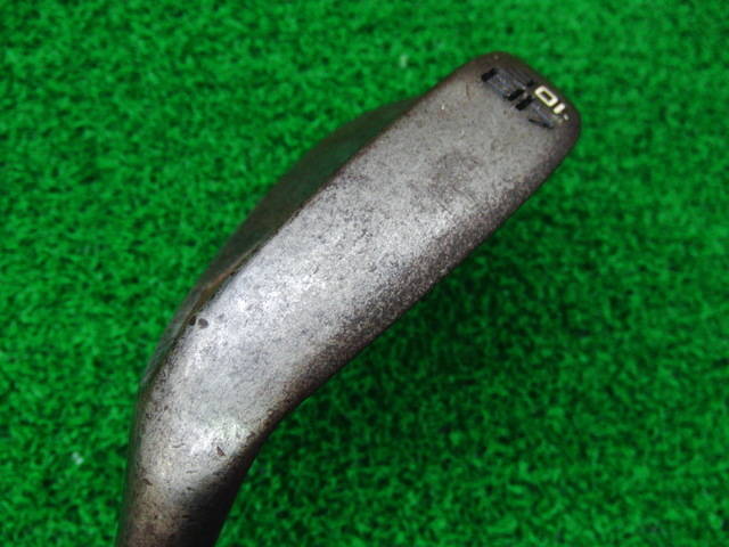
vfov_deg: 38.7
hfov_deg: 50.1
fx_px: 779
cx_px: 364
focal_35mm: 37
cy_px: 274
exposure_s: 1/40
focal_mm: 6.42
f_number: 3.6
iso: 400
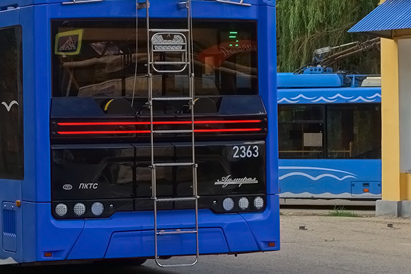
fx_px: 1484
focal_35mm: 130
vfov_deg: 10.5
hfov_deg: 15.5
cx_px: 22
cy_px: 34
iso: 125
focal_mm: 22.25
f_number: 5.6
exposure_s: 1/125
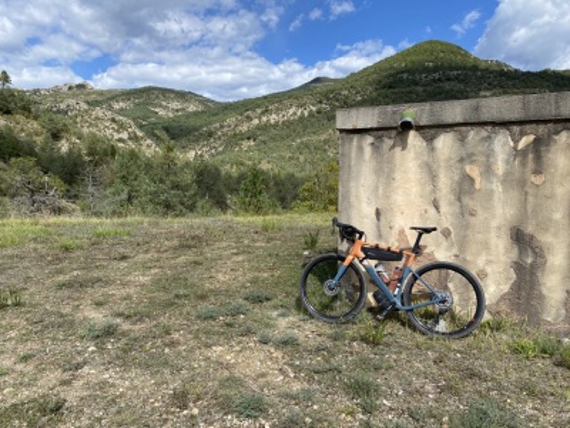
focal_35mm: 26
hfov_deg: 67.3
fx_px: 428
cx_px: 285
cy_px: 214
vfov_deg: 53.1
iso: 32
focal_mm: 4.25
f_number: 1.8
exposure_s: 1/2571
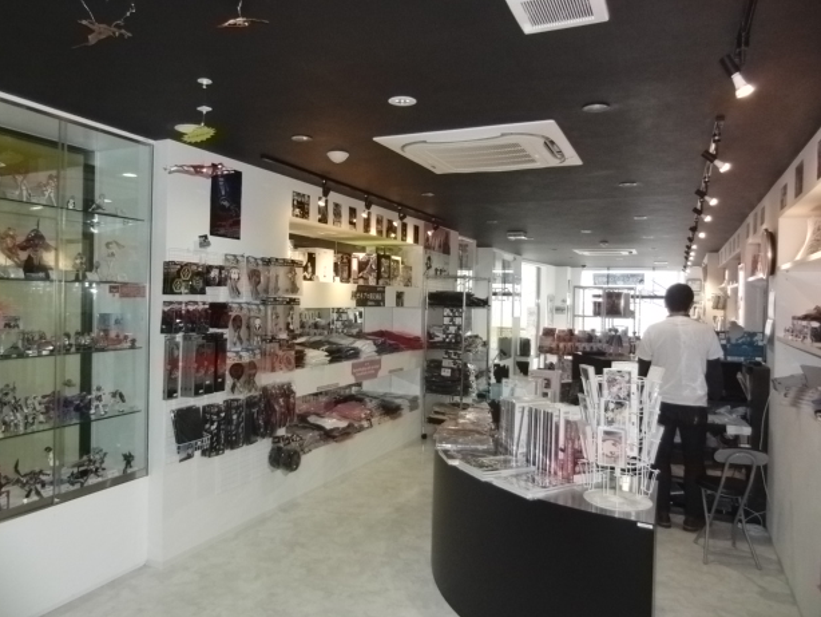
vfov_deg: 54.9
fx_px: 593
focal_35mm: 25
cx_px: 400
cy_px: 298
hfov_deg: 69.4
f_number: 3.2
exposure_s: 1/60
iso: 400
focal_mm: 4.3
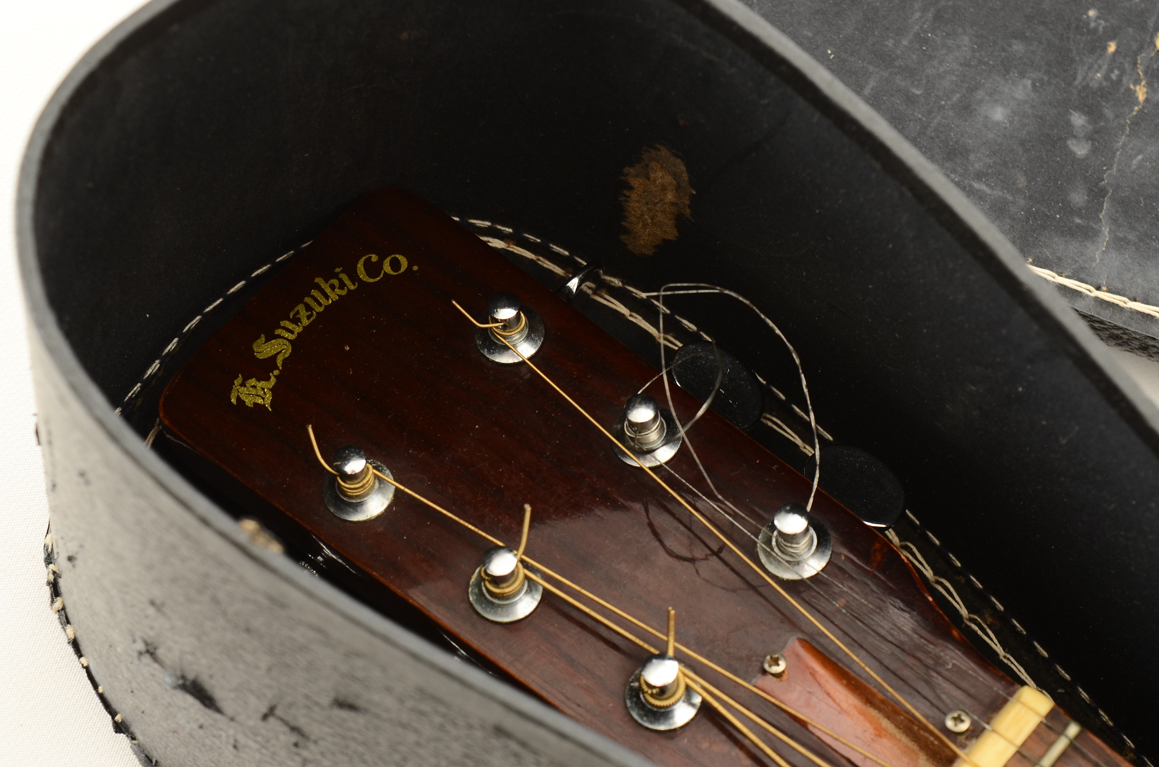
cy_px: 384
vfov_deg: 16.5
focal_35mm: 82
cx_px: 580
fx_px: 2651
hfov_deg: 24.7
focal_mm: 55
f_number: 10
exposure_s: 1/80
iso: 320
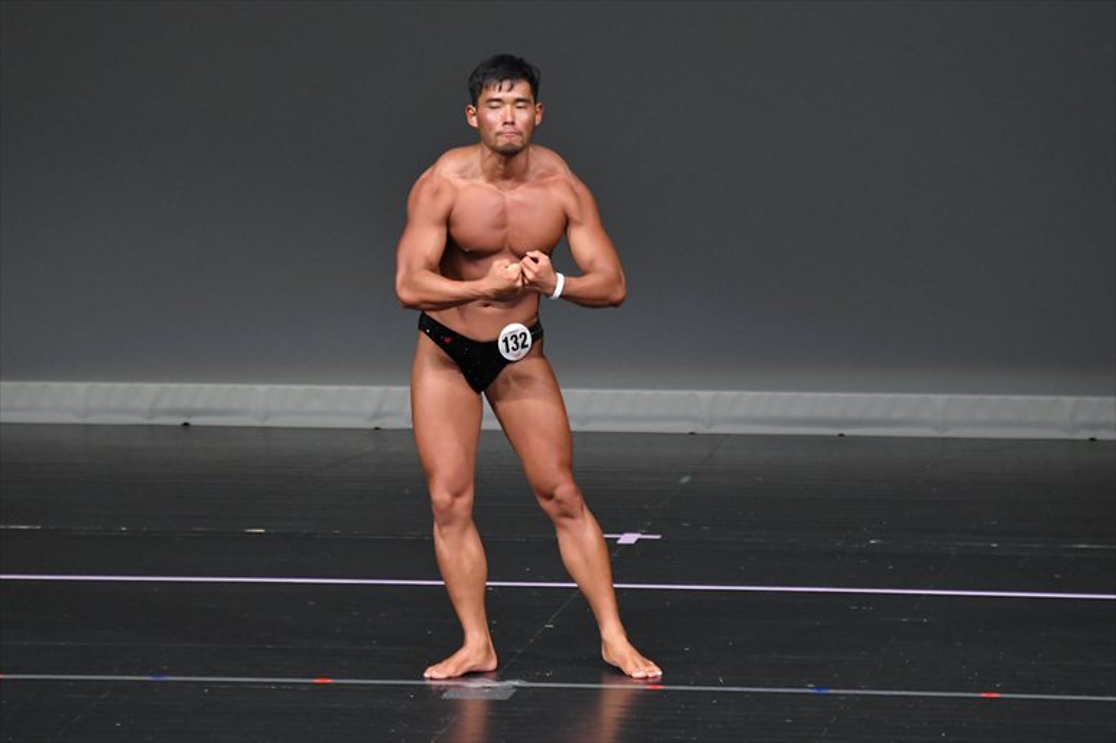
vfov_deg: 3.7
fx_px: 11619
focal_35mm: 375
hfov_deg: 5.5
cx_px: 558
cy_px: 372
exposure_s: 1/400
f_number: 5.6
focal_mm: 250
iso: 4000
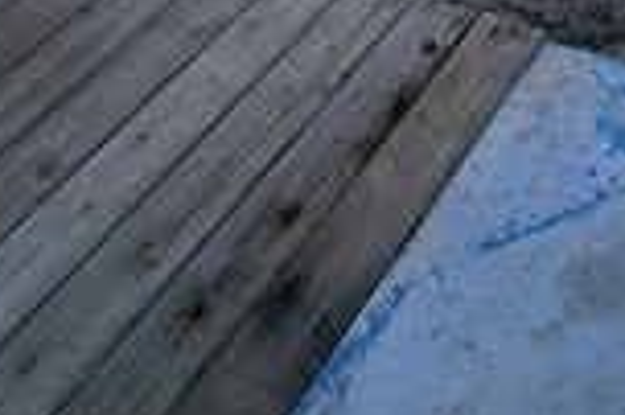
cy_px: -678
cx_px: 728
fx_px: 989
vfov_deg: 13.4
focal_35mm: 57
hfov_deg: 30.4
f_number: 2.2
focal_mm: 2.2
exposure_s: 1/1036
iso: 50
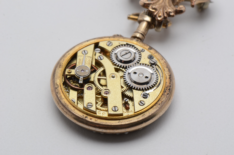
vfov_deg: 10.7
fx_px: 827
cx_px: 117
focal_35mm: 128
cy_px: 78
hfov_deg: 16.1
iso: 200
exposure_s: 1/125
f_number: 18
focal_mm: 85
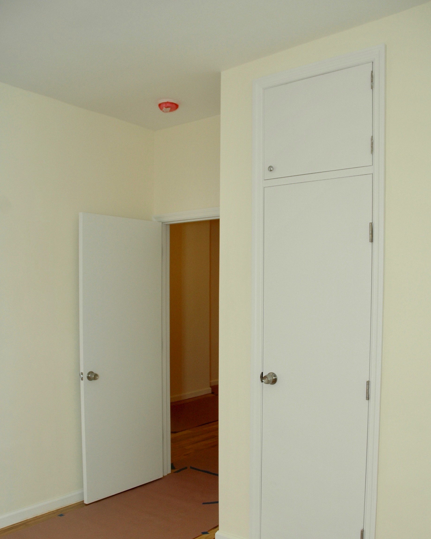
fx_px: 526
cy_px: 331
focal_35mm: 33
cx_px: 227
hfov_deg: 44.5
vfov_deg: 53.7
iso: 320
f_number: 4.5
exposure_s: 1/60
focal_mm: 18
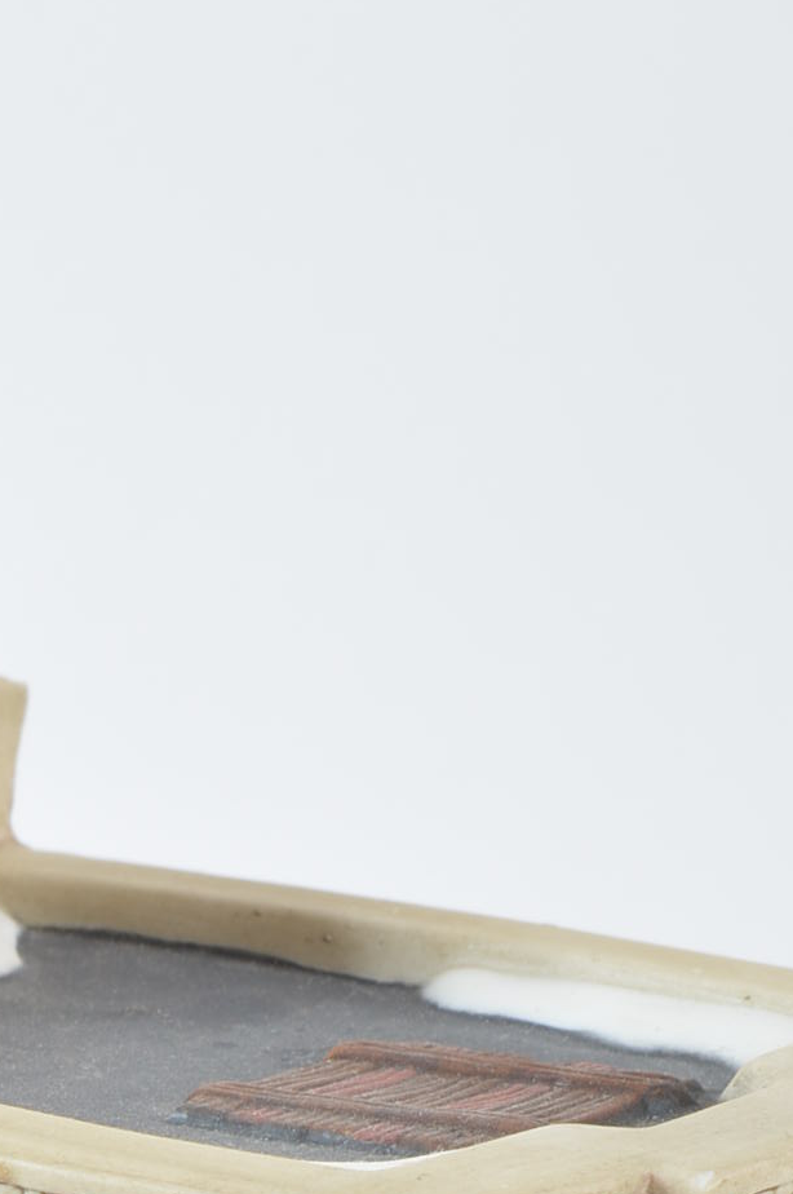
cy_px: 1936
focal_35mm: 254
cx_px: 54
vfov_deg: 7.9
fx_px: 8411
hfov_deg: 5.4
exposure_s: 1/160
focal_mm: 52
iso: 100
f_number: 11
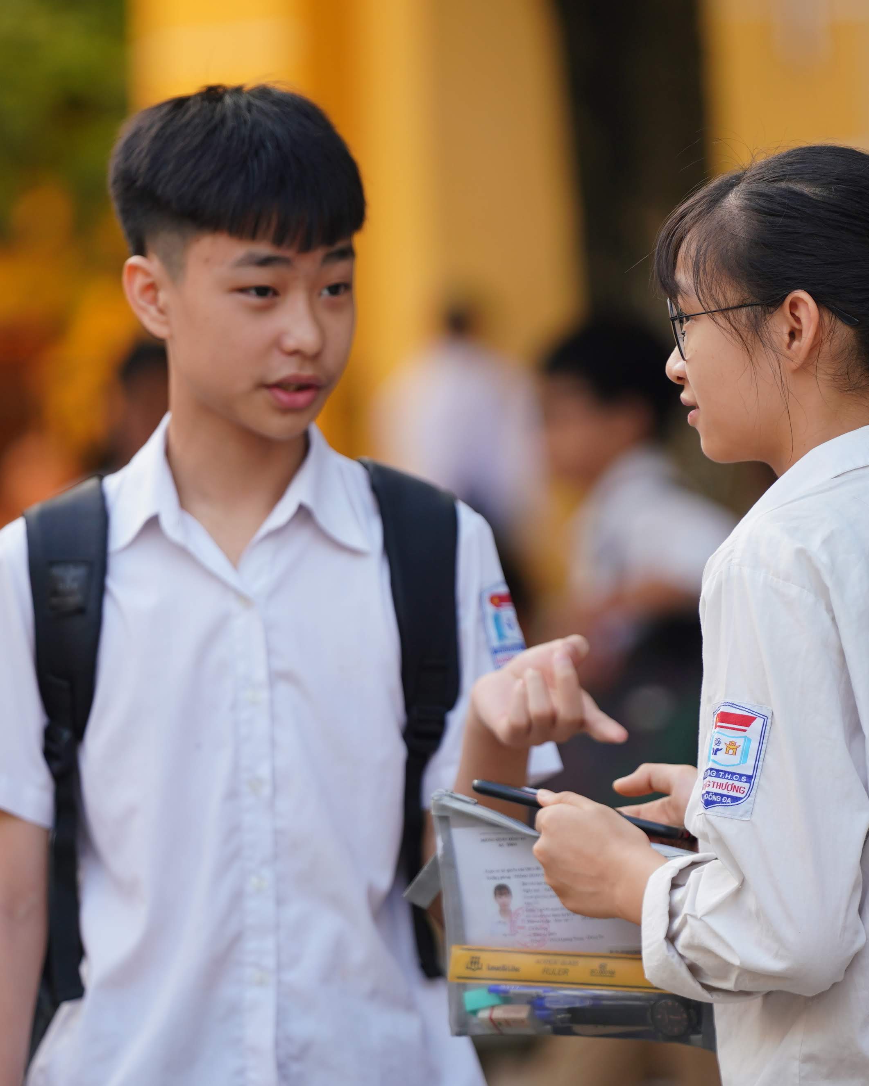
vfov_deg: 4.6
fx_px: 13601
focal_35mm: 423
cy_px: 543
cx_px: 540
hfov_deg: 3.7
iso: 160
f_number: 2.8
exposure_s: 1/250
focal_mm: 200
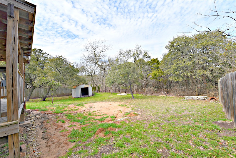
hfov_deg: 104.2
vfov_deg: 81.2
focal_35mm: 14
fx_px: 92
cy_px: 79
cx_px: 118
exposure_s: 1/400
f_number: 10
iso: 200
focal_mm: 14
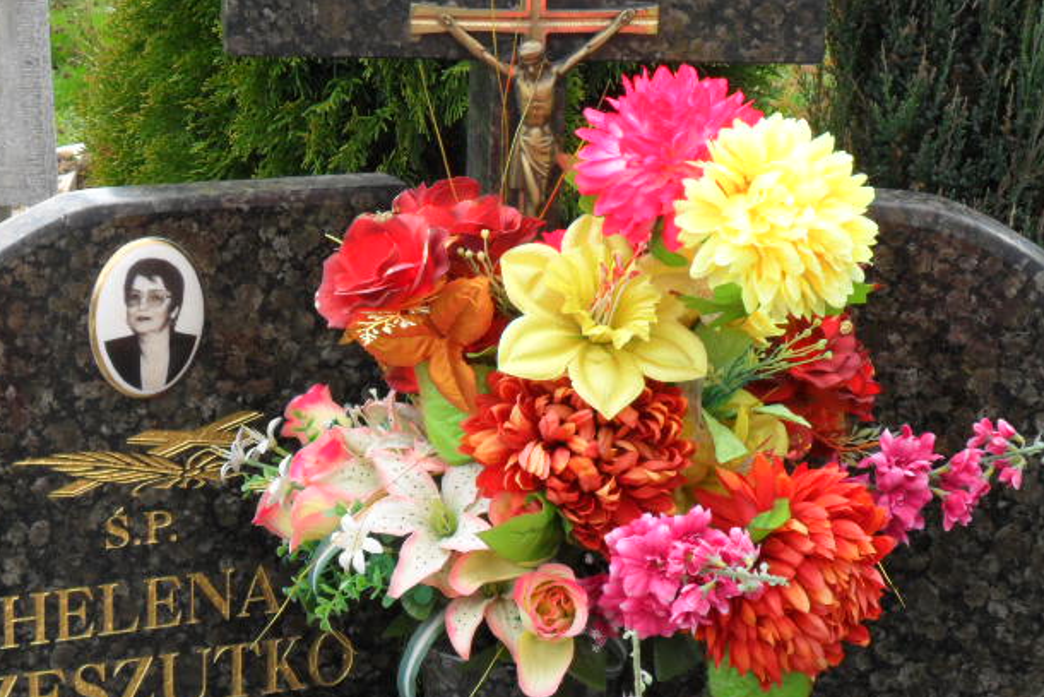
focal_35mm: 110
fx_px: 3191
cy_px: 353
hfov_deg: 18.6
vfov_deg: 12.5
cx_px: 414
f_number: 5.6
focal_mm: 11.2
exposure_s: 1/180
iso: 100
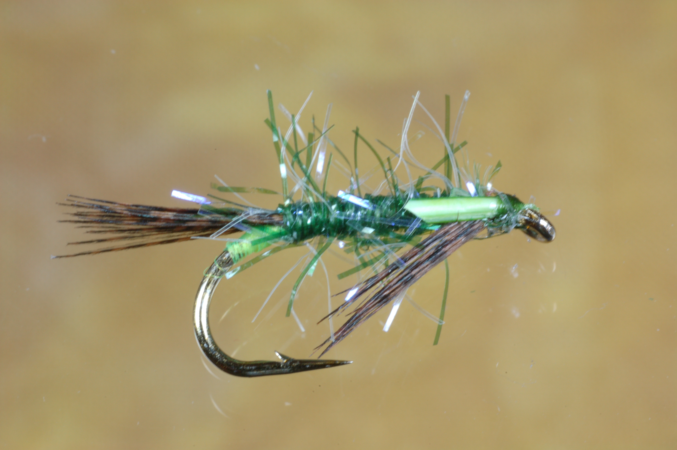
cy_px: 225
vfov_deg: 13.0
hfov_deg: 19.5
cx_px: 338
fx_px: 1973
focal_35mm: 105
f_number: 22
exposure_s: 1/2.5
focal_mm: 70
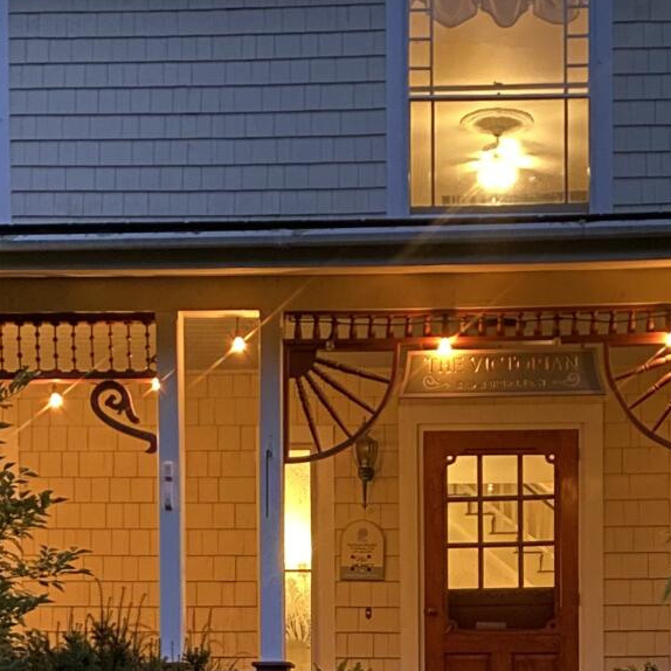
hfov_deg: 21.6
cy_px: 784
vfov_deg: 20.4
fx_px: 1754
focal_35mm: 80
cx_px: 419
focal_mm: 4.25
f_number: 1.8
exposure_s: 1/8
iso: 640
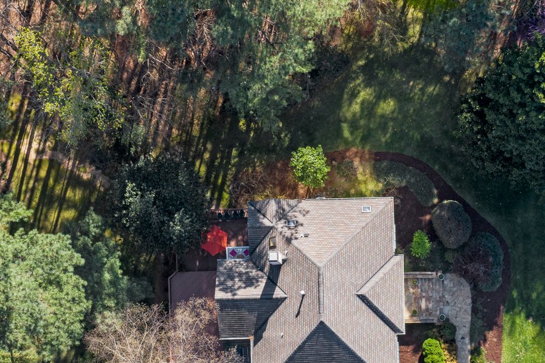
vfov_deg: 20.2
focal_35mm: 66
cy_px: 335
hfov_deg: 30.4
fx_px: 999
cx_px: 344
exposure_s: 1/240
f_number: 5
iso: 100
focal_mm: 10.26
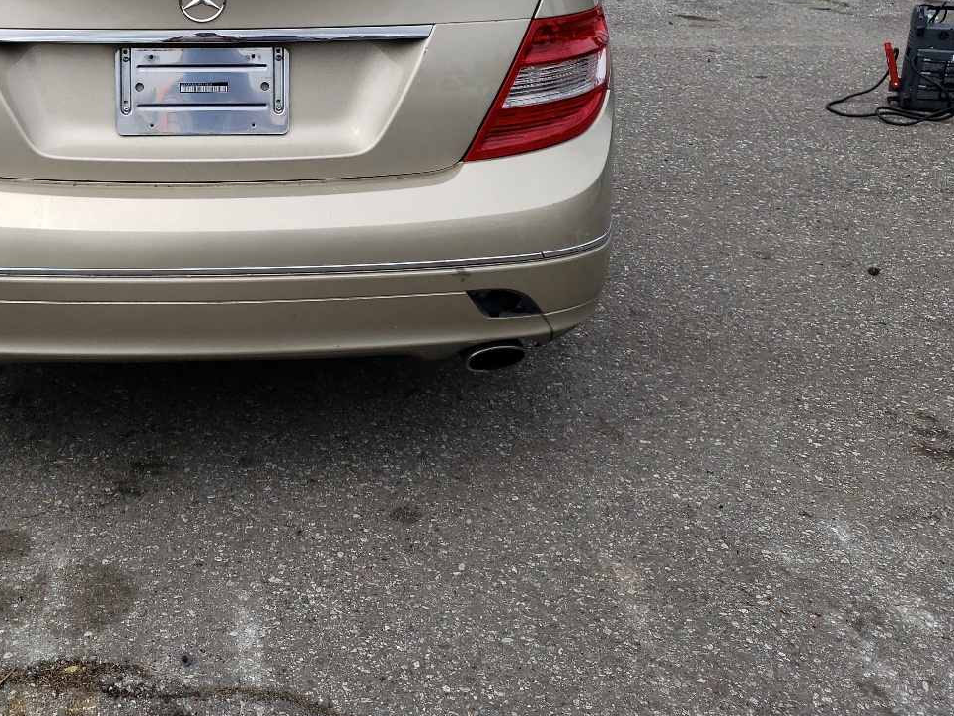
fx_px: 1186
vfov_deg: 32.7
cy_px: 148
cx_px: 215
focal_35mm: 43
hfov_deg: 42.2
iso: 50
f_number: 1.5
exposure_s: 1/3333
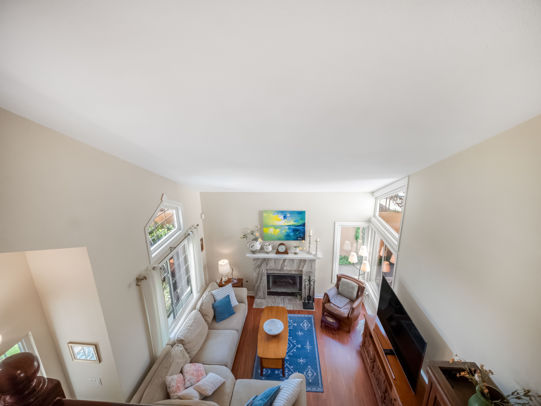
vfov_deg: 85.7
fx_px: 219
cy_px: 203
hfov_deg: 102.1
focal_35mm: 14
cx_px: 270
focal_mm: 7
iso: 2500
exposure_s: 1/60
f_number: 9
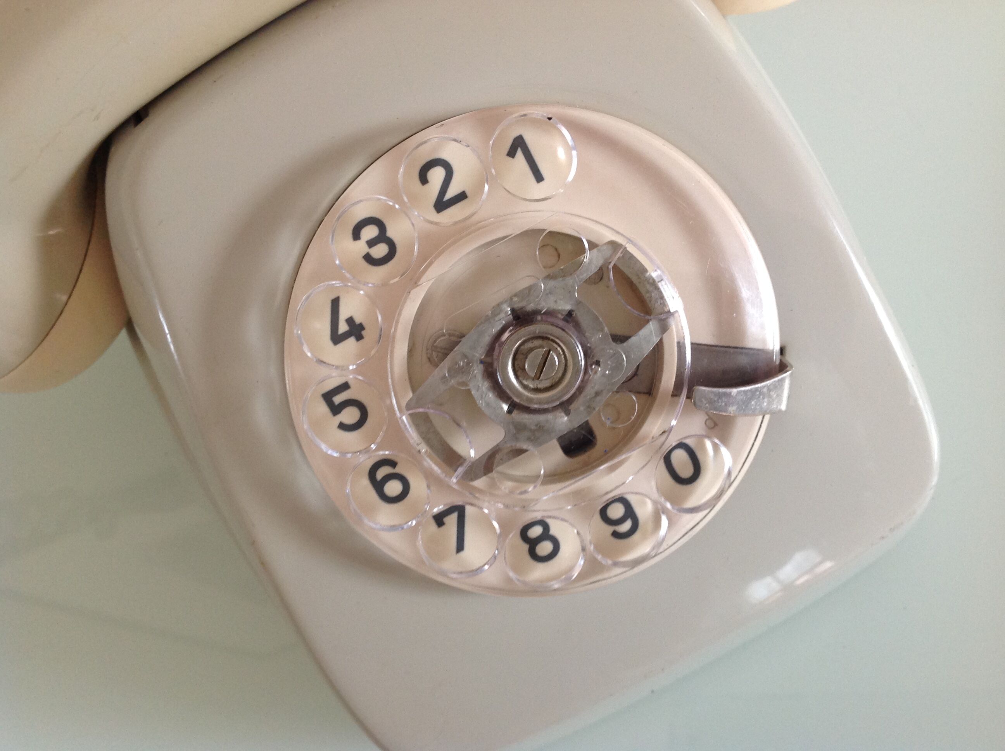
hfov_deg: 52.7
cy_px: 376
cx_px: 502
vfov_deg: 40.6
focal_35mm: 35
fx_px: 1015
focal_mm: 4.28
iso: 100
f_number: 2.4
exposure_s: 1/15
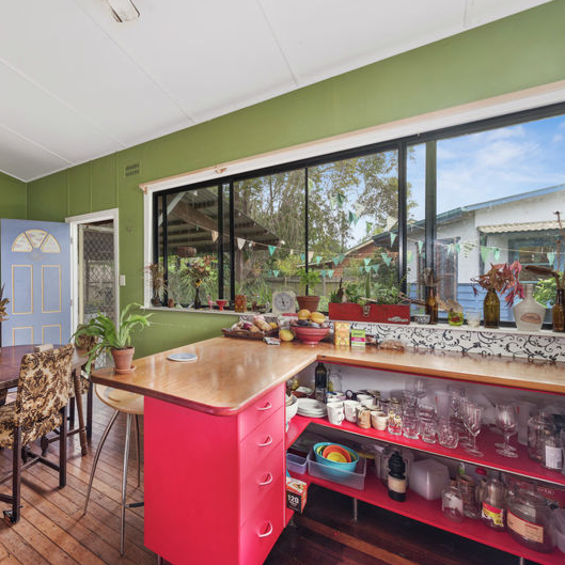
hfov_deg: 76.4
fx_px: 332
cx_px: 161
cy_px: 282
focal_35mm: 18
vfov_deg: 80.7
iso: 200
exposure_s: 1/10
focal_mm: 14
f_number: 7.1
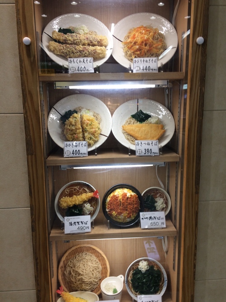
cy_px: 151
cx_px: 113
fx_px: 253
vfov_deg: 61.7
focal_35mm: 29
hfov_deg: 48.2
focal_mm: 4.15
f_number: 2.2
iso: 50
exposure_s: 1/30
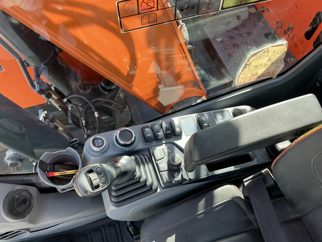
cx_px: 161
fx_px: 260
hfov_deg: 63.4
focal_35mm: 28
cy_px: 121
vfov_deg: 49.7
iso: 32
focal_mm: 3
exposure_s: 1/122
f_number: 1.8
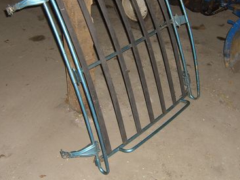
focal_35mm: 57
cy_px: 58
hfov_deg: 33.8
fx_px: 395
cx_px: 133
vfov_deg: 25.5
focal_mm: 7.9
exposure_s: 1/60
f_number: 2.8
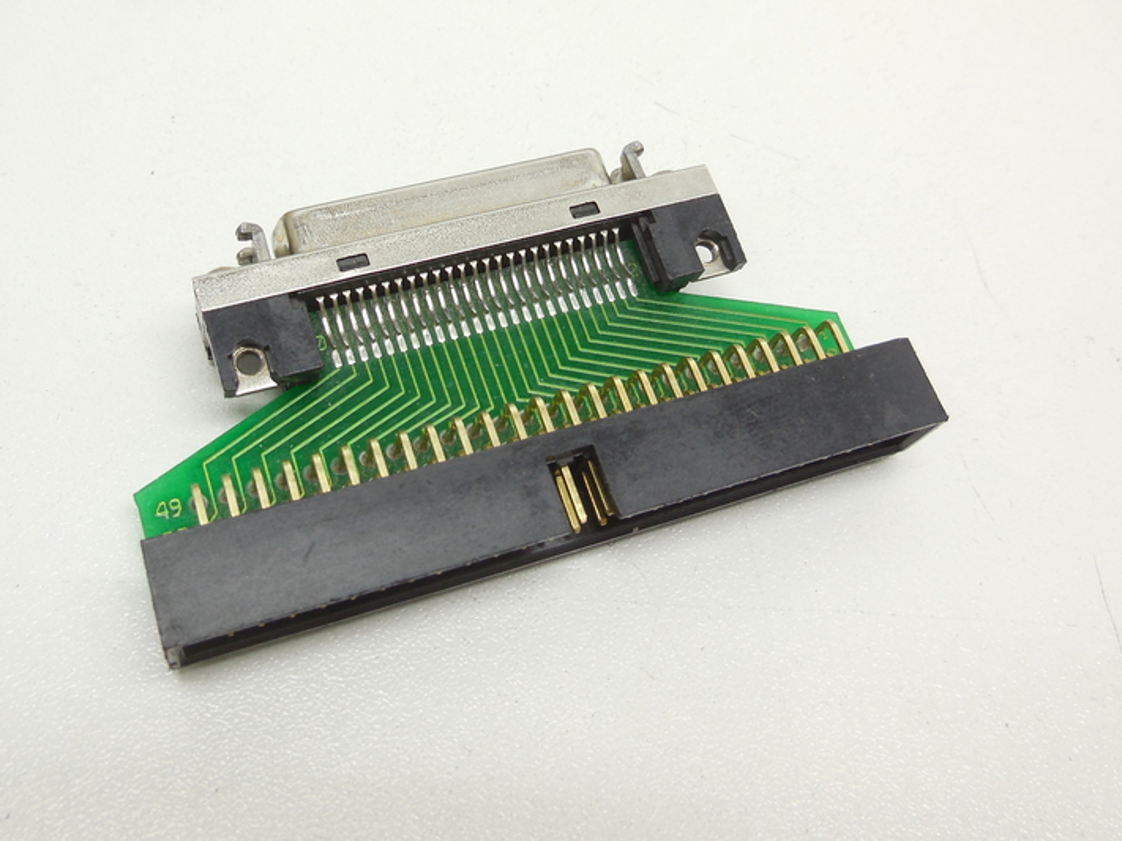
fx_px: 1167
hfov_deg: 51.3
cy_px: 357
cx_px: 518
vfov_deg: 39.5
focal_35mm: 36
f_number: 3.1
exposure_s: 1/125
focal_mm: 4.5
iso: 125
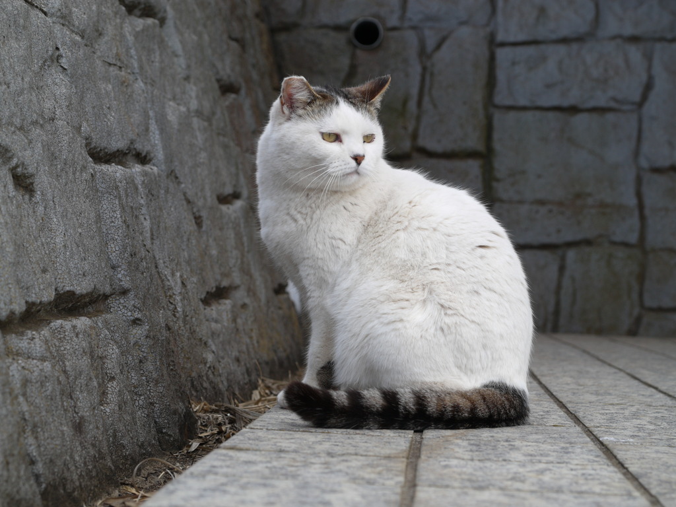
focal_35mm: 80
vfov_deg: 18.4
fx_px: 1562
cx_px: 338
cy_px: 254
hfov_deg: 24.4
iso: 100
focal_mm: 40
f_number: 5.6
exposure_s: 1/160
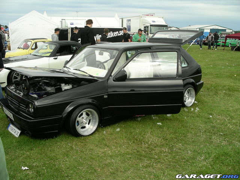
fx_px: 257
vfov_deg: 38.7
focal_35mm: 37
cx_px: 120
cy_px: 90
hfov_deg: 50.1
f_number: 4.3
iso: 64
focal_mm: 7.8
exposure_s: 1/320
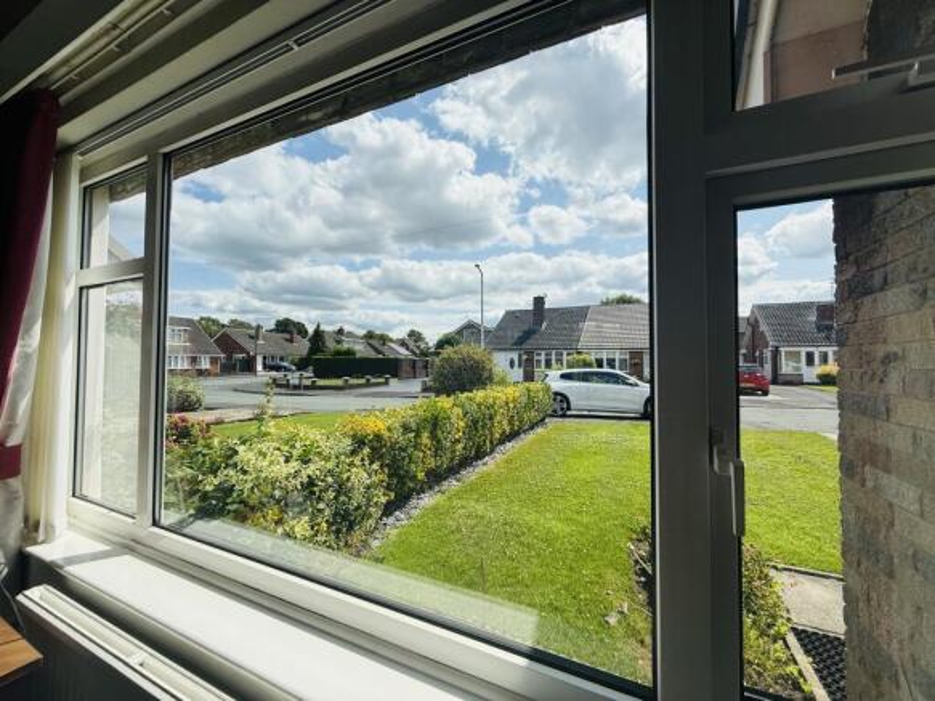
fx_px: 378
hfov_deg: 102.1
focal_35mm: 14
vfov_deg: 85.7
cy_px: 350
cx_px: 468
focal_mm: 2.22
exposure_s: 1/2717
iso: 50
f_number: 2.2
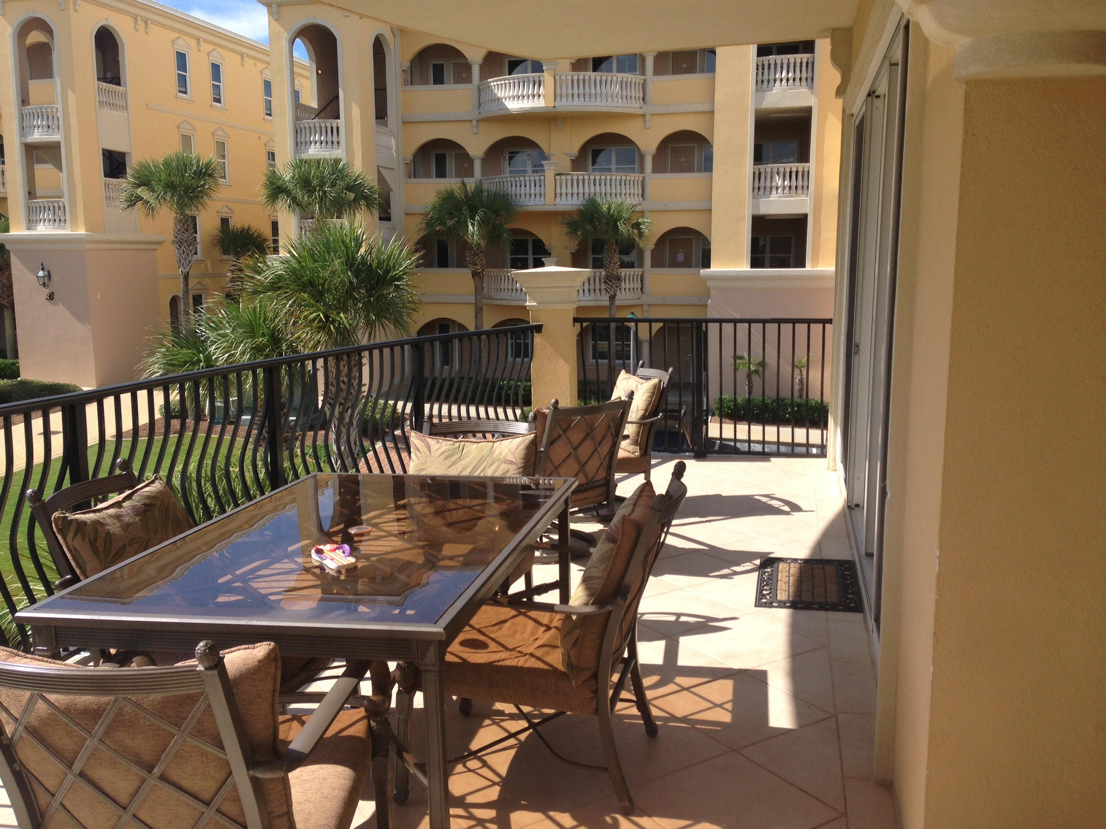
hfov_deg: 55.4
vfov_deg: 42.9
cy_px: 414
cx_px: 553
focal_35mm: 33
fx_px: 1054
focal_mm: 4.12
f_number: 2.4
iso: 50
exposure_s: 1/1153
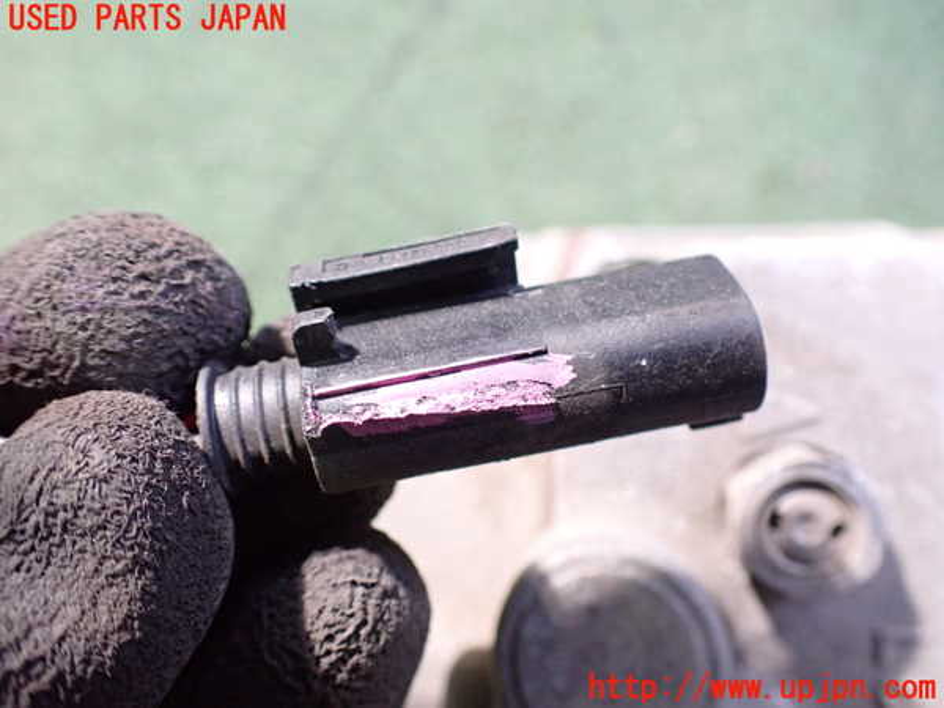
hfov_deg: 60.0
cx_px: 472
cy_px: 354
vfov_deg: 46.8
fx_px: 818
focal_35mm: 30
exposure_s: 1/80
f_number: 2.3
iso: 800
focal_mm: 5.4
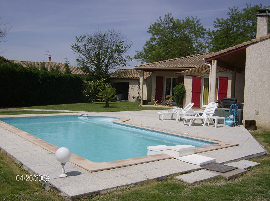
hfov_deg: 51.5
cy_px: 100
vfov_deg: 39.5
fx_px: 280
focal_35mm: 36
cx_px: 135
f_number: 4.7
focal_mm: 6
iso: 100
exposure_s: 1/2000
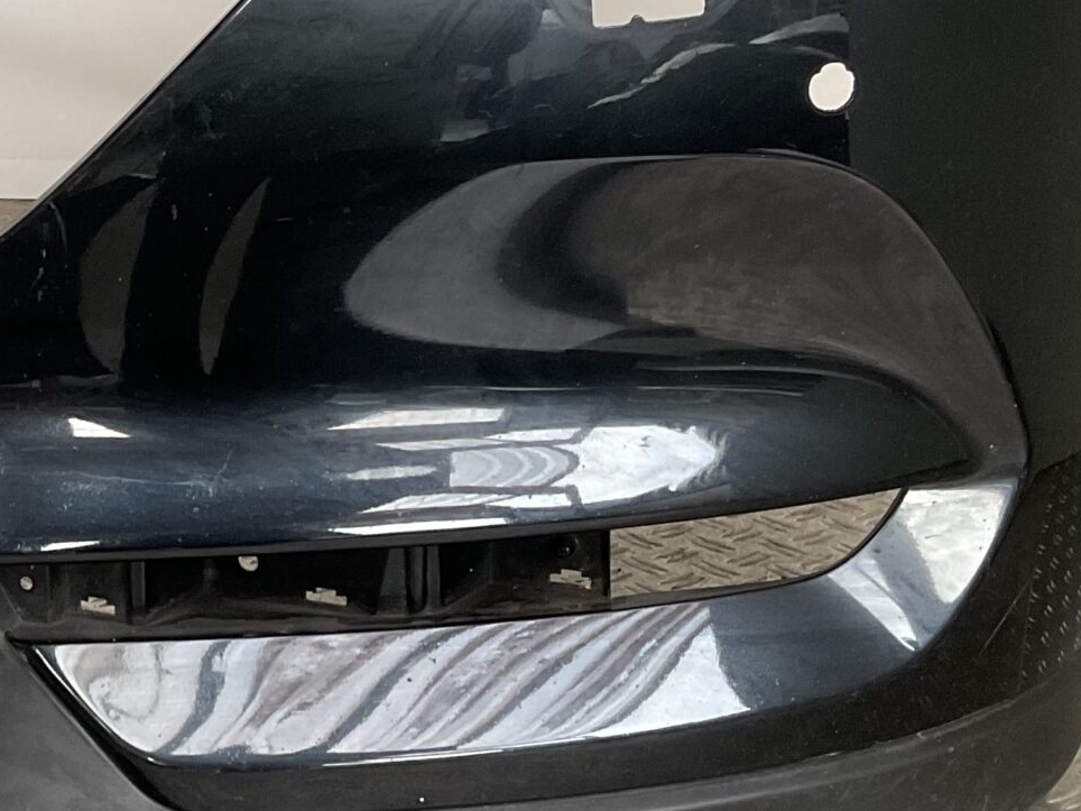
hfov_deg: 23.8
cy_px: 254
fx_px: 2405
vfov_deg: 19.1
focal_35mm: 77
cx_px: -87
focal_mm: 3
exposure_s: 1/50
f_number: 1.8
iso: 50
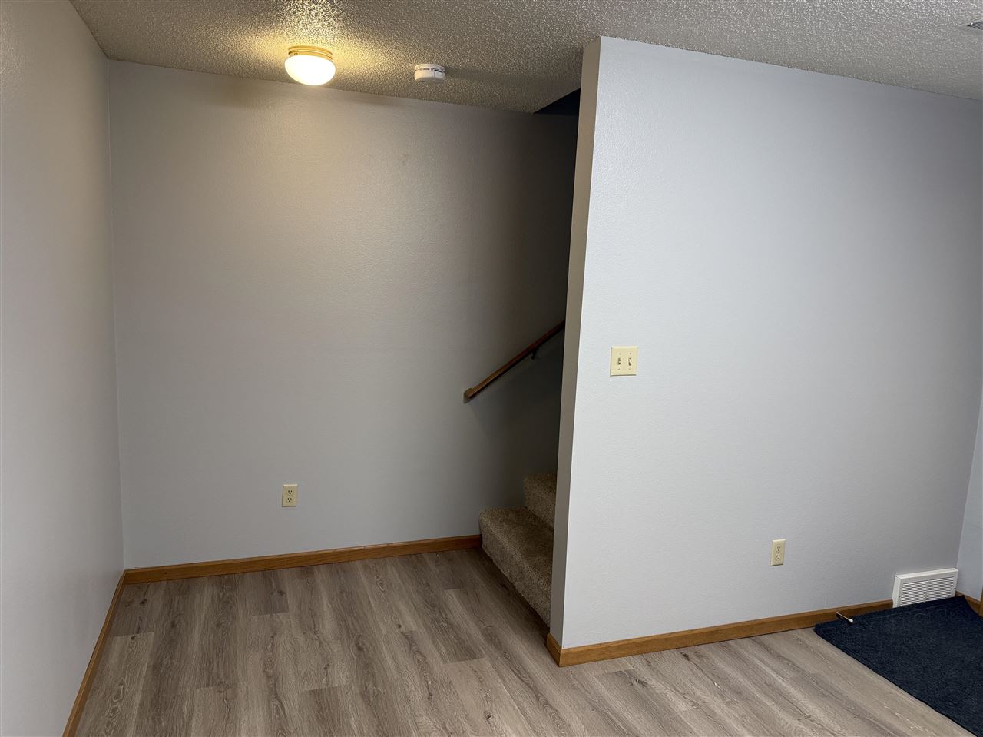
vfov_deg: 56.8
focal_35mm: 24
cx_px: 492
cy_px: 368
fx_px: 681
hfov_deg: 71.6
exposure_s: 1/120
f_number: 1.78
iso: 200
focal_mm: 6.76
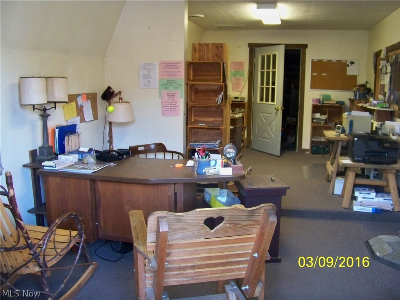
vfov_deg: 42.9
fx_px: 381
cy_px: 150
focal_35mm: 33
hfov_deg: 55.4
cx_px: 200
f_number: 2.8
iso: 500
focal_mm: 5.85
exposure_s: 1/30
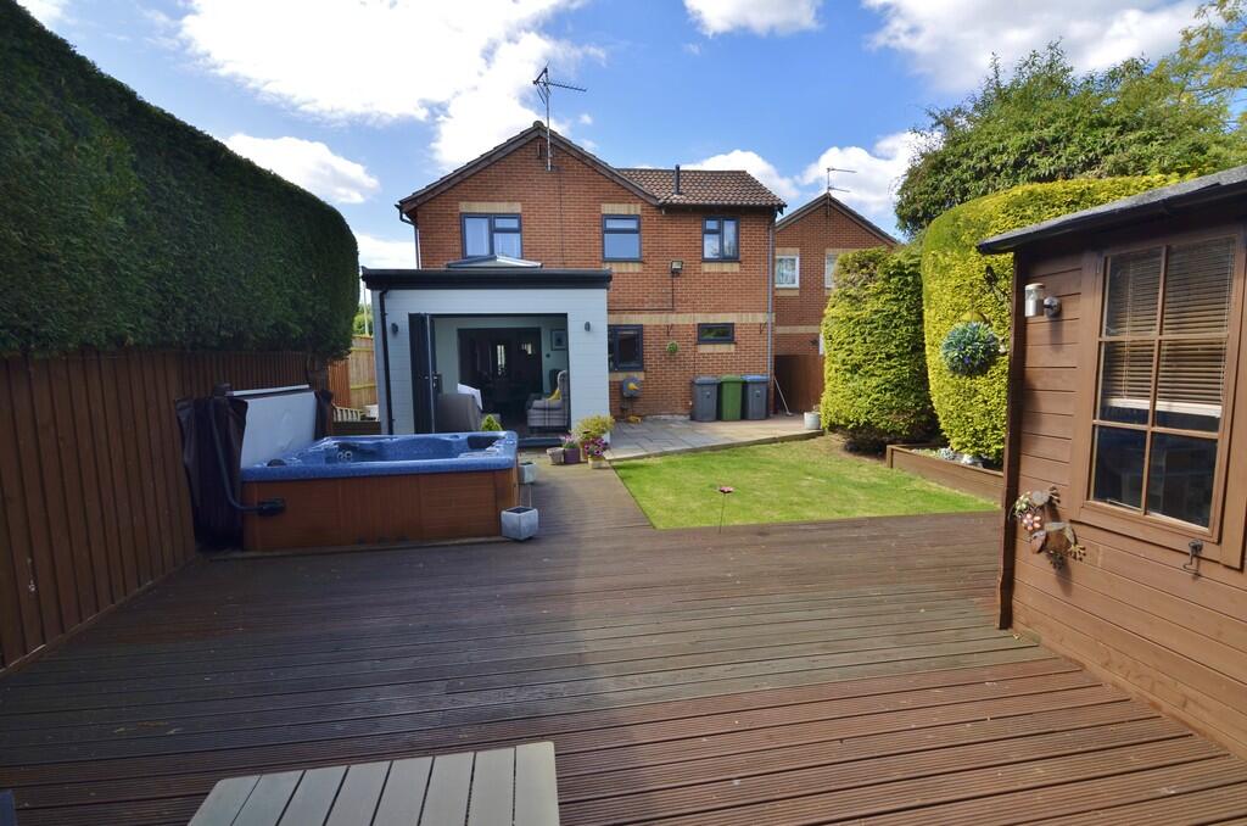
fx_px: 570
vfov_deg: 71.8
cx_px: 624
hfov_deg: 95.1
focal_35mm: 16
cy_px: 413
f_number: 6.3
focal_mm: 11
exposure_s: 1/160
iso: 100
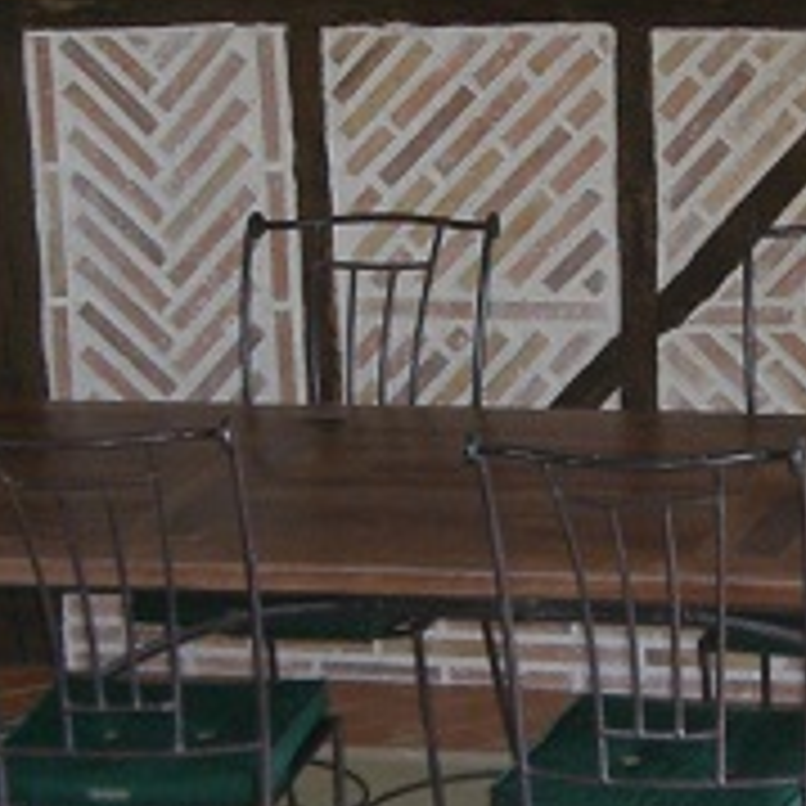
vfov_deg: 11.6
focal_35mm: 150
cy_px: 459
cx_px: 707
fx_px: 3951
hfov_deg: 11.6
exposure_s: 1/60
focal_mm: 6.2
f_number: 2.7
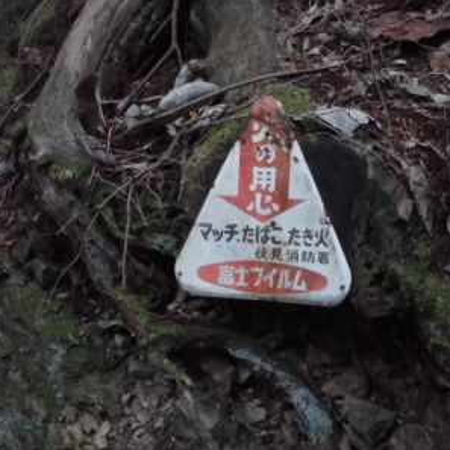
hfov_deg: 15.6
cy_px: 224
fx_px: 1647
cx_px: 248
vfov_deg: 15.6
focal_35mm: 112
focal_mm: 16.9
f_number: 4.7
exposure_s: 1/40
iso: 400
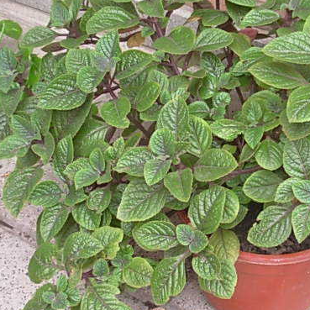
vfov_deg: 25.0
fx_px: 699
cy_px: 138
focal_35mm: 69
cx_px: 224
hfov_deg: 24.8
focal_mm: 7.5
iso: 50
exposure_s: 1/58.7
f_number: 3.1
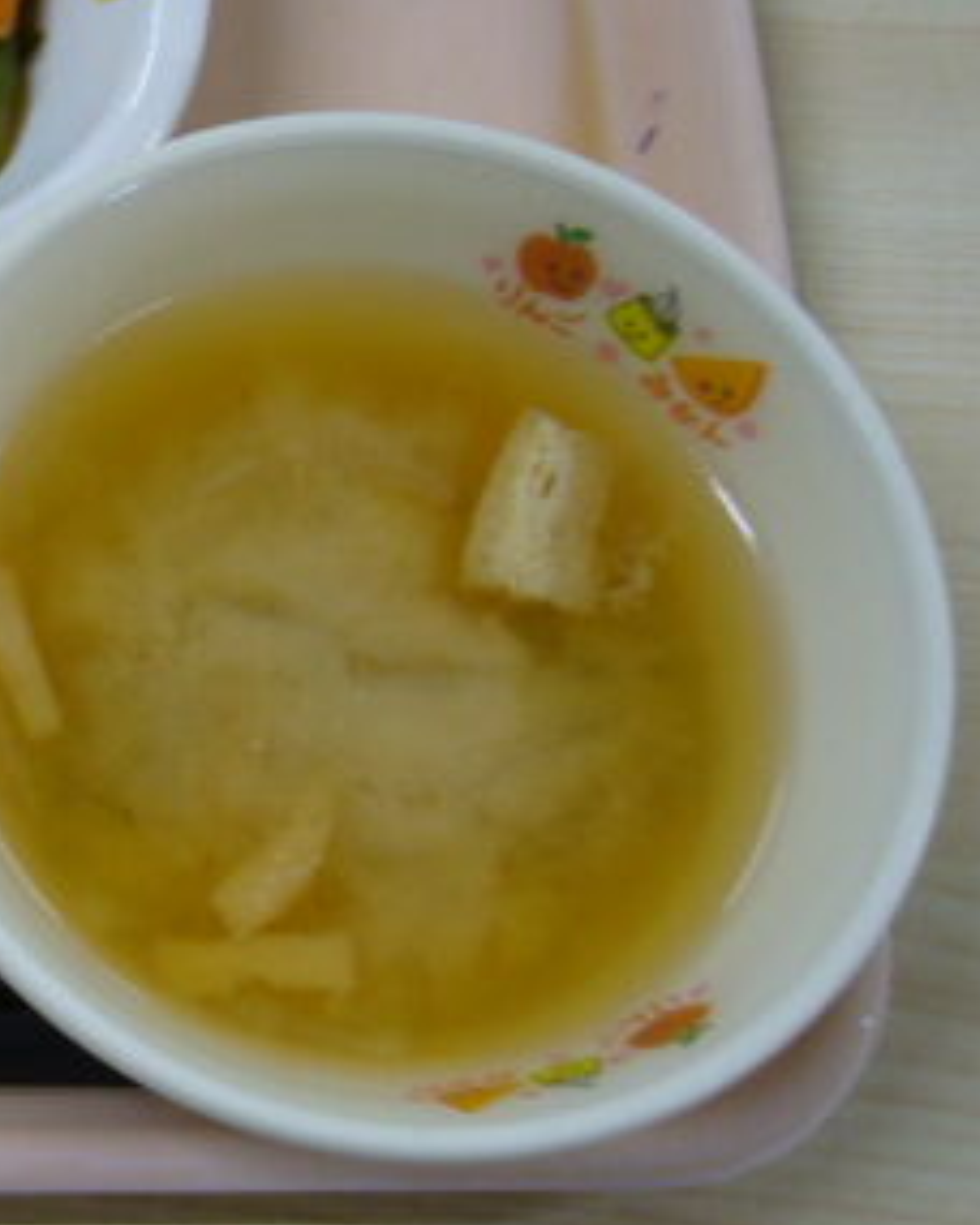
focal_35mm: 92
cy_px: 292
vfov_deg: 20.6
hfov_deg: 15.4
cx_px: -516
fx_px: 3335
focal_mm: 5.8
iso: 80
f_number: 2.8
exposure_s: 1/25
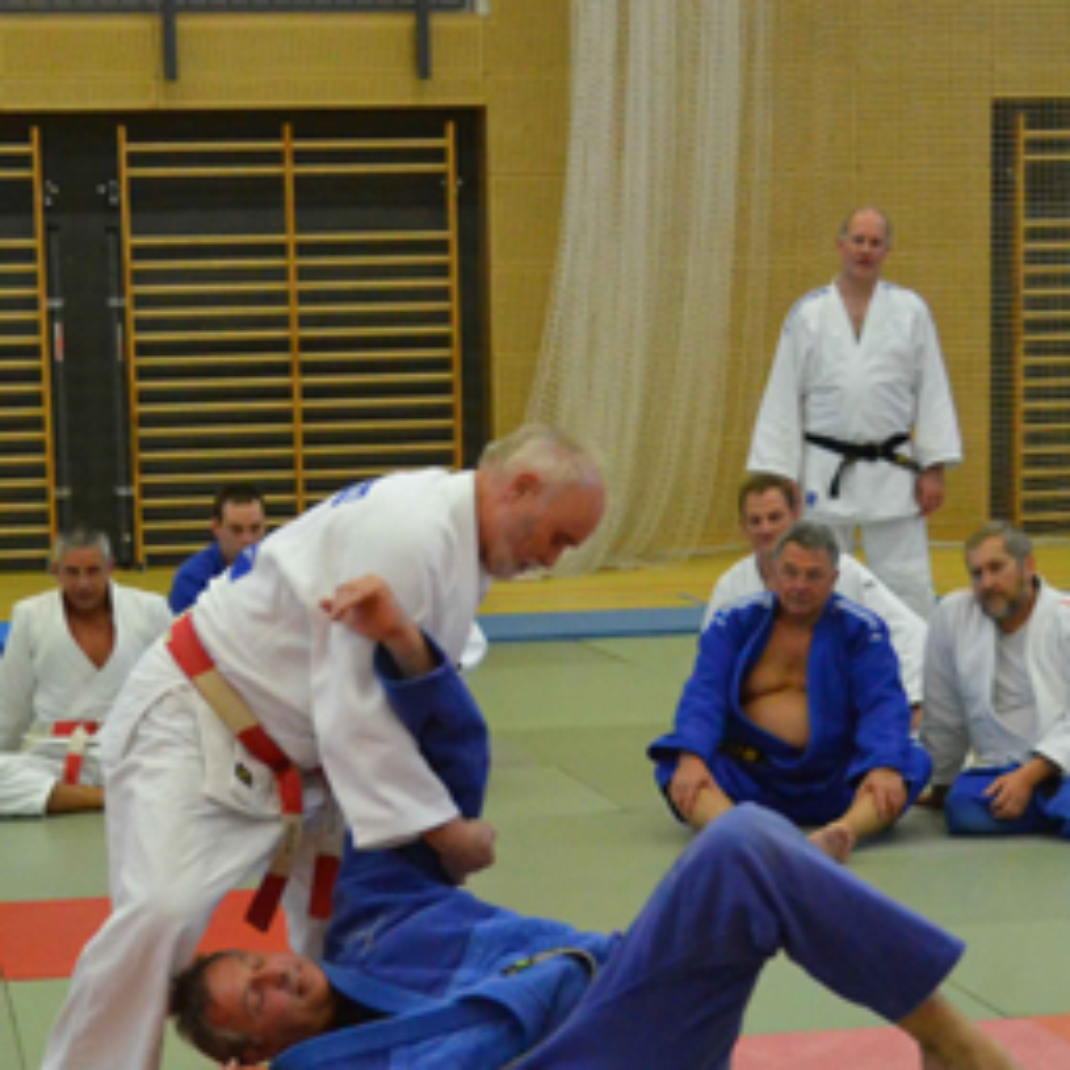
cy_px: 848
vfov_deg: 18.9
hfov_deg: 19.1
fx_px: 3182
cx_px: 491
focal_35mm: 91
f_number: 4
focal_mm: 26
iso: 3200
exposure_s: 1/640
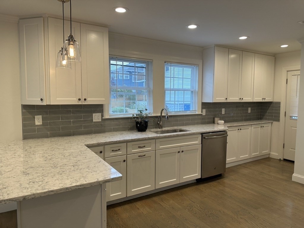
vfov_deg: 56.8
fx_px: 211
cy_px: 114
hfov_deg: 71.6
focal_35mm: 24
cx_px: 152
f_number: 1.78
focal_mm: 6.86
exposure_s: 1/128
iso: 100
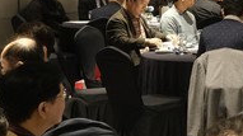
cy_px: -38
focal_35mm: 153
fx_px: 985
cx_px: 546
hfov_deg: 11.9
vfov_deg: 7.8
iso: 1600
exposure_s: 1/27
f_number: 4
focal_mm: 19.2
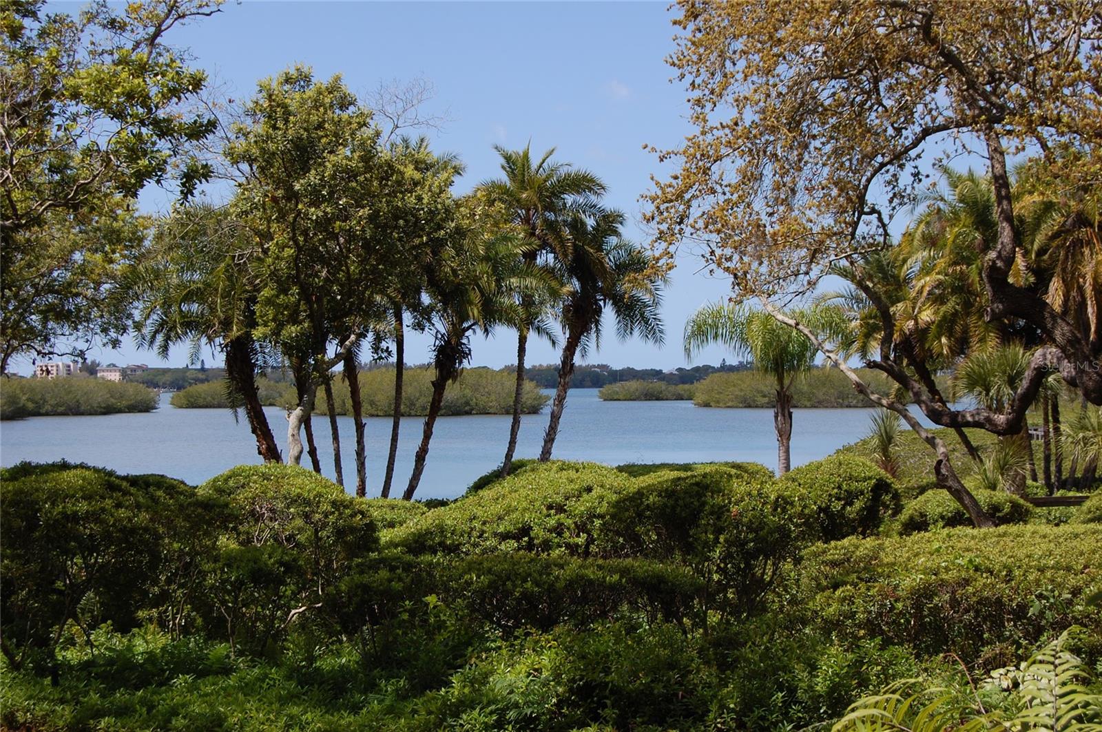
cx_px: 551
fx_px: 1926
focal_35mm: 63
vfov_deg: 21.5
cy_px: 366
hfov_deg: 31.9
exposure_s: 1/320
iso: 200
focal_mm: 42
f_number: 9
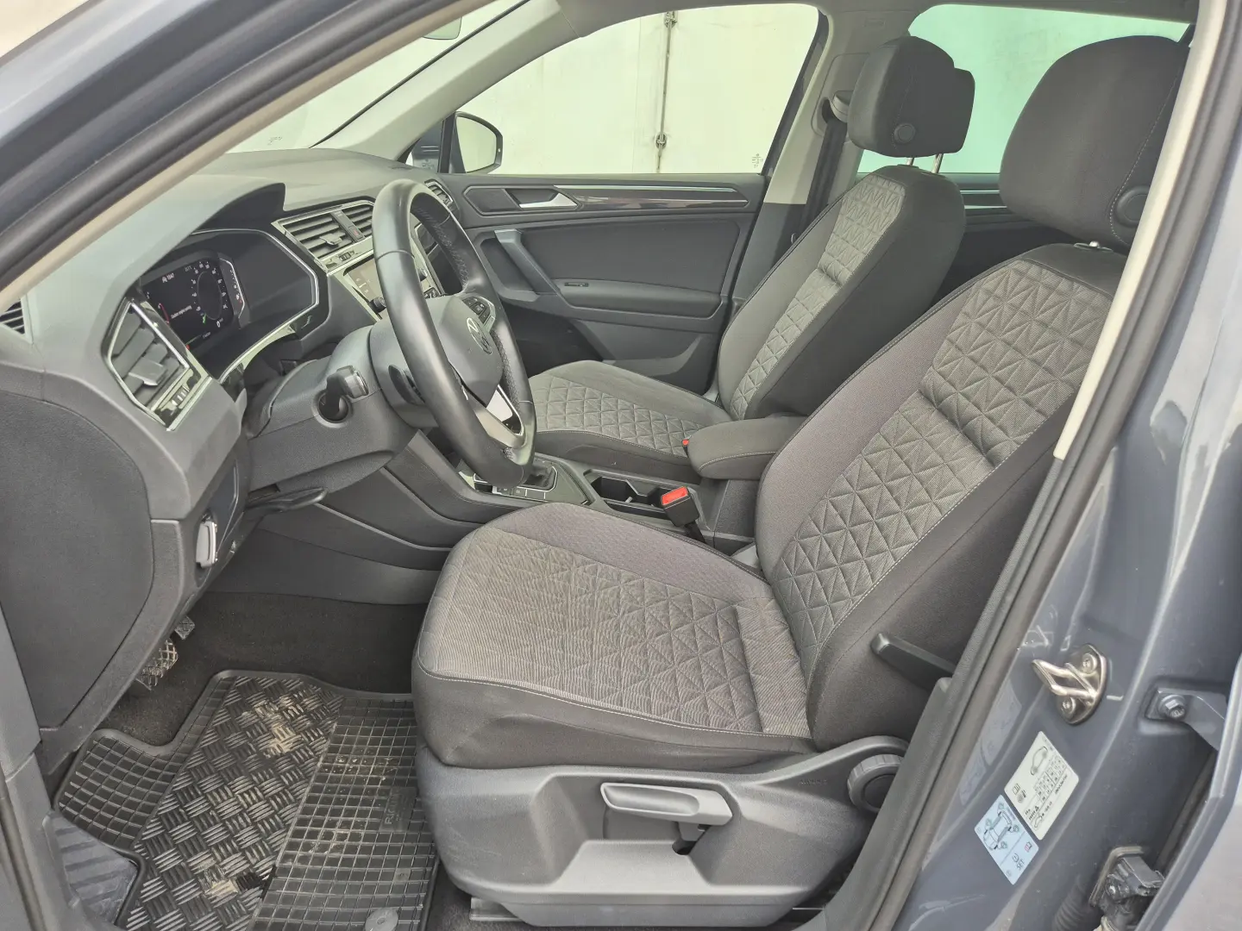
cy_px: 466
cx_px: 621
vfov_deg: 58.9
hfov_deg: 73.9
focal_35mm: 23
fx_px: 825
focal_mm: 5.4
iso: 125
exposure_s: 1/180
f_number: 1.8
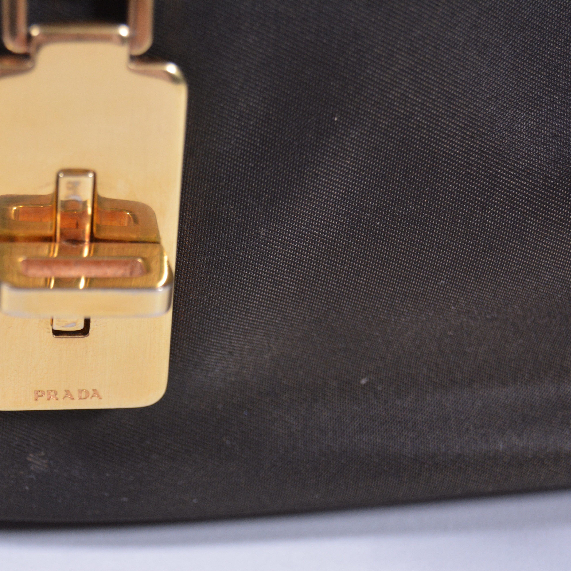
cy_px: 285
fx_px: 1971
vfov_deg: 16.5
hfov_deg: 16.4
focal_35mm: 106
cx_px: 165
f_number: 5.6
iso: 640
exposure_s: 1/60
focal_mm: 55
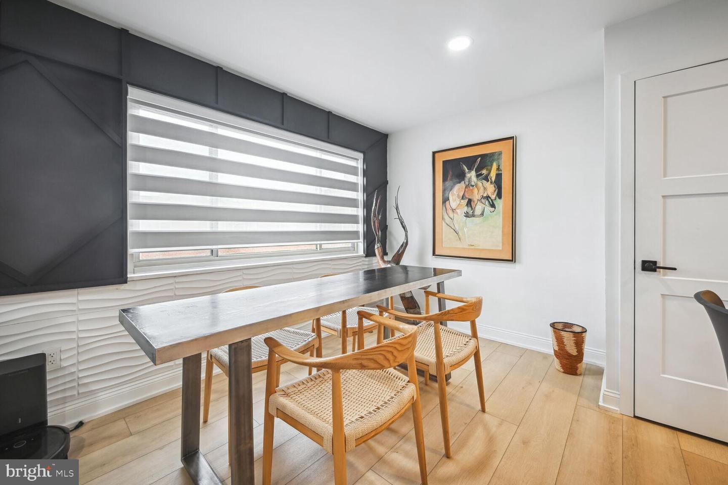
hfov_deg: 104.3
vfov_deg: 81.2
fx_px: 283
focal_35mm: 14
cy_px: 242
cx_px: 364
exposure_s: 1/15
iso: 200
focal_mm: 14
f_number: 9
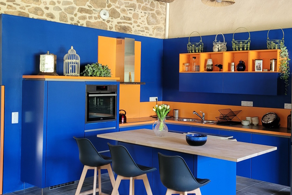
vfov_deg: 30.5
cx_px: 194
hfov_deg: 43.9
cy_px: 92
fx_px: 357
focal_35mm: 44
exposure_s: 1/50
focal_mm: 5.4
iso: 250
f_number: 1.8
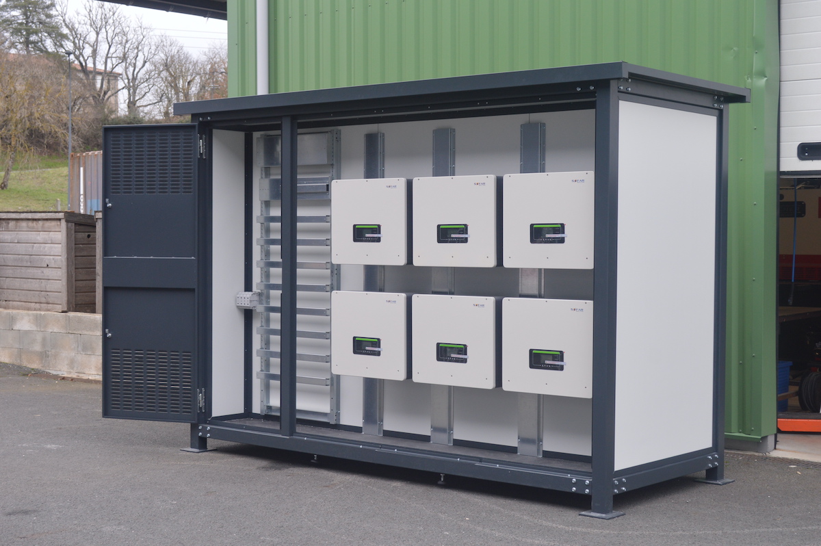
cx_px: 410
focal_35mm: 54
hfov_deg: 36.9
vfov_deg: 25.0
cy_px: 273
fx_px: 1230
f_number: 7.1
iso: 400
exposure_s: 1/60
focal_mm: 36
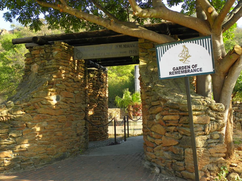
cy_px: 90
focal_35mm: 40
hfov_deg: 46.8
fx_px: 280
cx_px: 121
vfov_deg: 36.0
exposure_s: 1/160
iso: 64
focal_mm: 7.1
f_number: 3.2
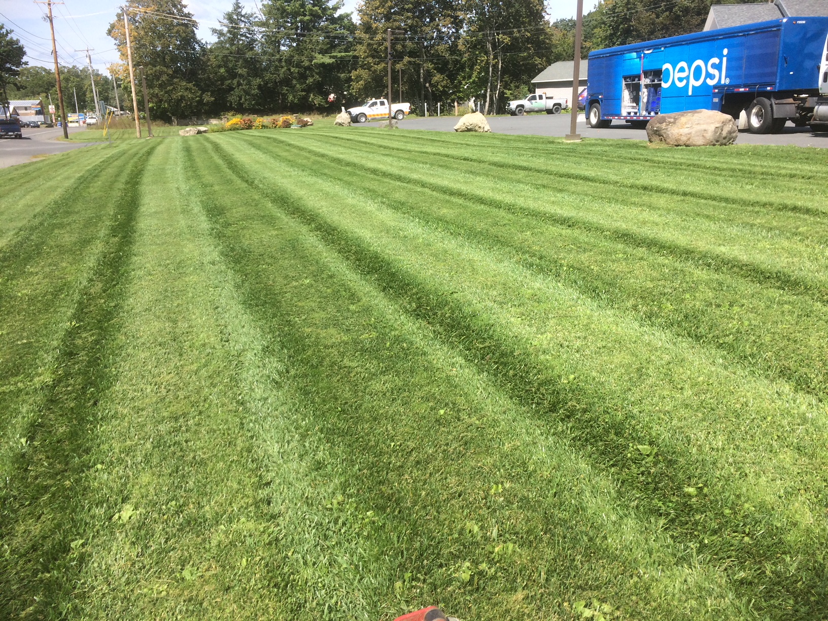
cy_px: 310
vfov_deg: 48.2
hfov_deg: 61.7
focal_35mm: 29
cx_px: 414
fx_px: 694
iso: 32
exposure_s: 1/1172
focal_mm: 4.15
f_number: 2.2
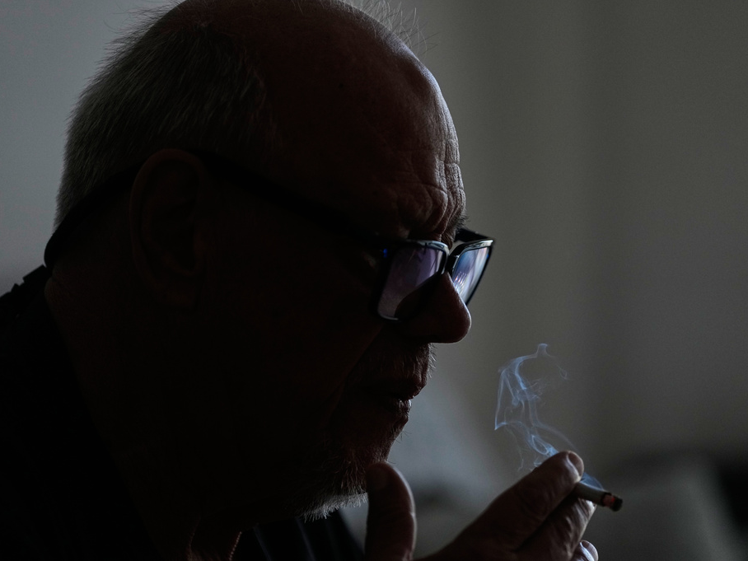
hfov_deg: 9.1
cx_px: 413
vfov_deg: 6.8
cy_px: 280
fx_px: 4689
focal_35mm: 217
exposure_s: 1/2500
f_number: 2.8
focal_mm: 200
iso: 1250
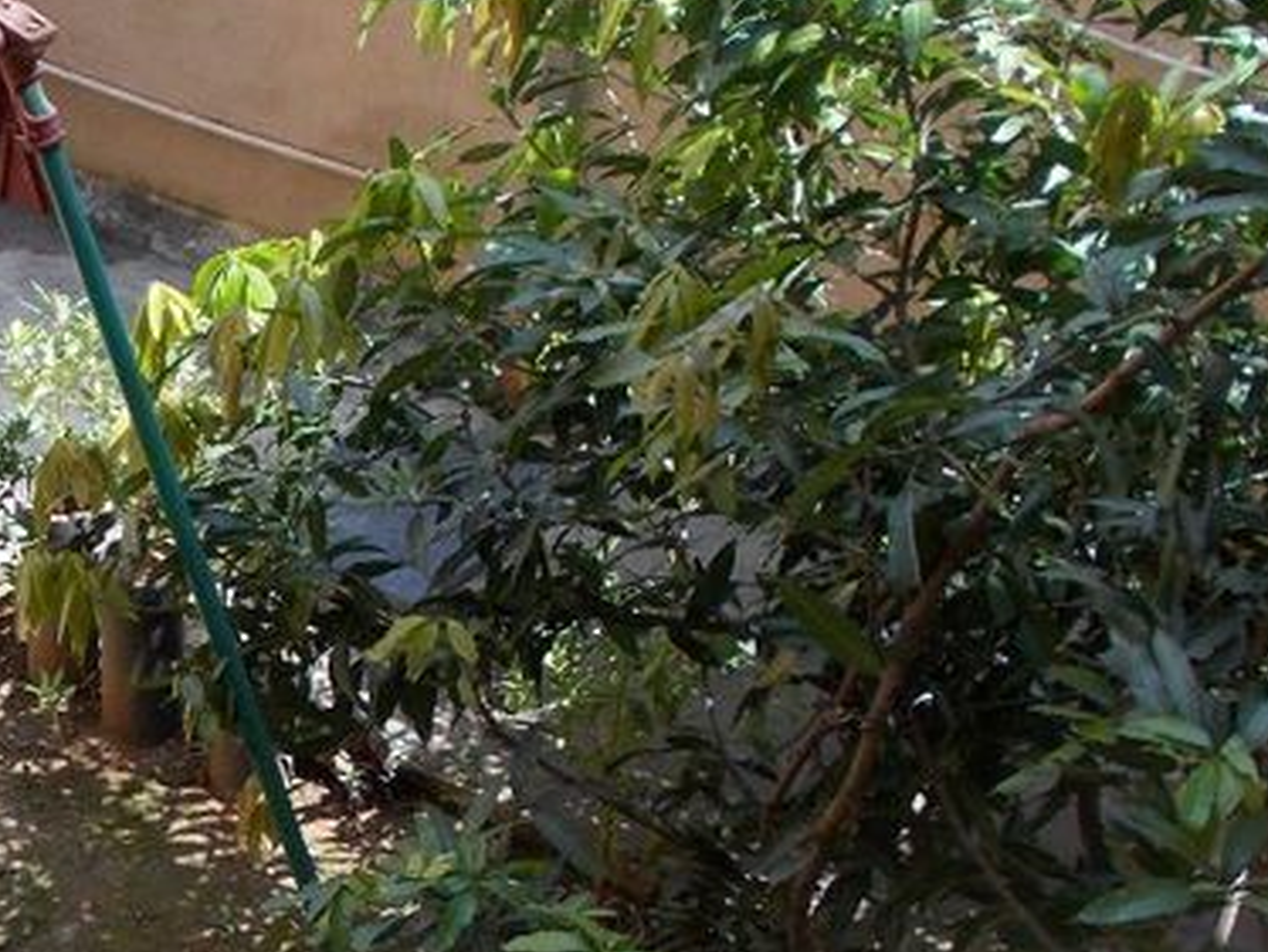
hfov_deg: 24.4
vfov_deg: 19.3
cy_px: 837
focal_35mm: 75
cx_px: -102
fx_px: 2749
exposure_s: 1/200
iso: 80
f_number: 3.2
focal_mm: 4.6
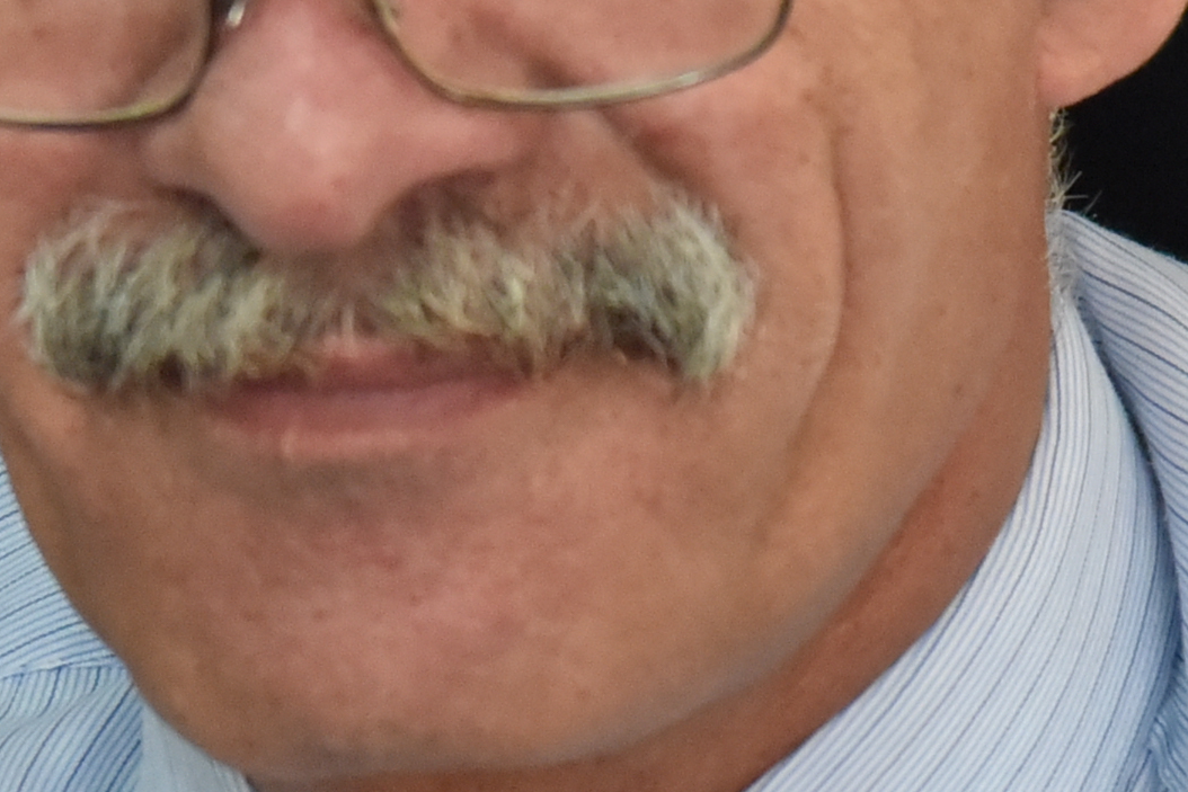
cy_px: 718
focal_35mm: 576
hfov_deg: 3.6
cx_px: 37
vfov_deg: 2.4
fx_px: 19009
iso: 2500
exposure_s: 1/100
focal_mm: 110
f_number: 5
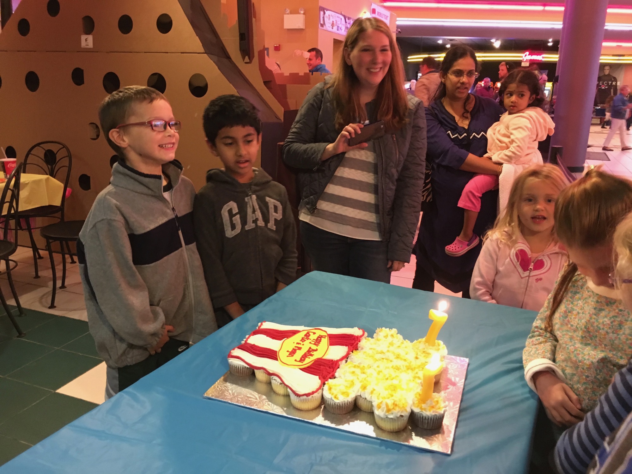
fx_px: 529
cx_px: 316
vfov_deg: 48.2
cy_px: 237
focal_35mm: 29
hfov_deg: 61.7
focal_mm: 4.15
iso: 400
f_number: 2.2
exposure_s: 1/15
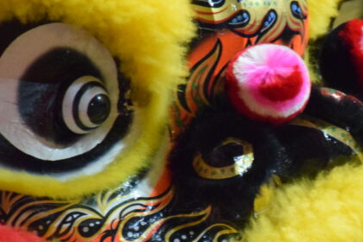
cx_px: 283
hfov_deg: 4.0
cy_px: 109
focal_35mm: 513
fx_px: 5176
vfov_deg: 2.7
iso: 6400
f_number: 5.6
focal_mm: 140
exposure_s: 1/80
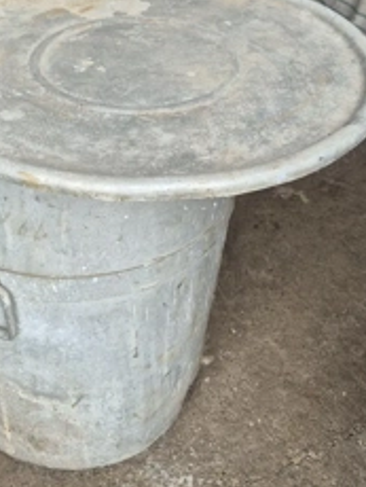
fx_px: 563
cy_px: 150
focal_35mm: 40
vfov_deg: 45.8
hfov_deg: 35.4
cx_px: 102
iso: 80
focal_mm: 5.4
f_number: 1.8
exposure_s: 1/182
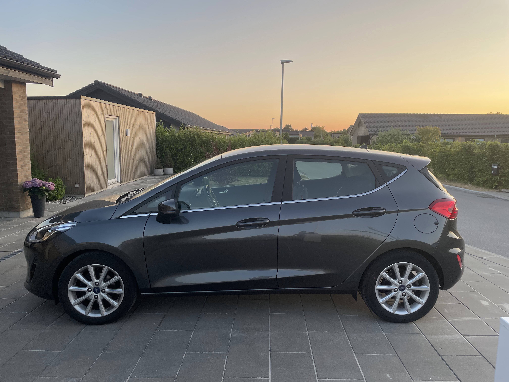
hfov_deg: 67.3
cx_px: 254
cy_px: 191
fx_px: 382
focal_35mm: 26
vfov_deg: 53.1
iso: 32
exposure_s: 1/307
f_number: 1.6
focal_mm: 4.2
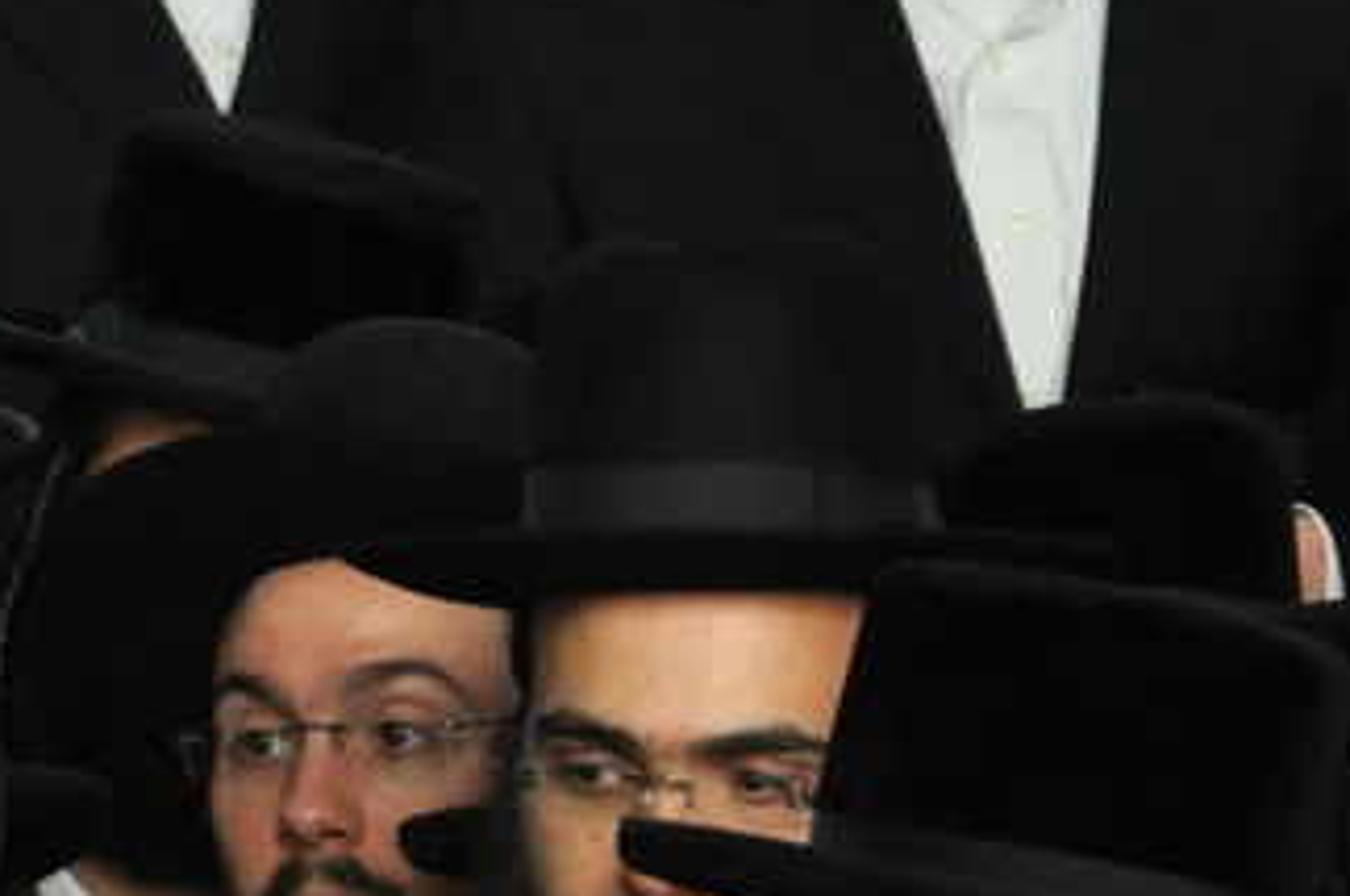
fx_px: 22354
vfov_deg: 2.3
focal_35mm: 597
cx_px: -338
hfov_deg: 3.5
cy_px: 1411
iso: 800
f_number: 5.6
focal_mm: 92
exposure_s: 1/100
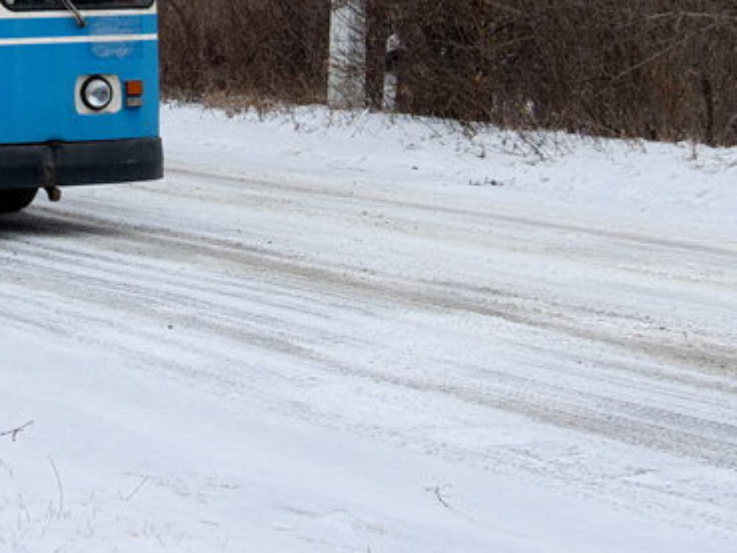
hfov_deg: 16.2
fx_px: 2449
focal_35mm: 115
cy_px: -204
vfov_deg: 12.4
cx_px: -210
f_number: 5
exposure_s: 1/400
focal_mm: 23.3
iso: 200
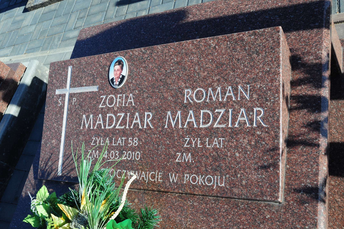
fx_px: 344
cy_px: 114
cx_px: 172
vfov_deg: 36.8
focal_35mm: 36
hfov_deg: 53.2
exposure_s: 1/400
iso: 200
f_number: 7.1
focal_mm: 24
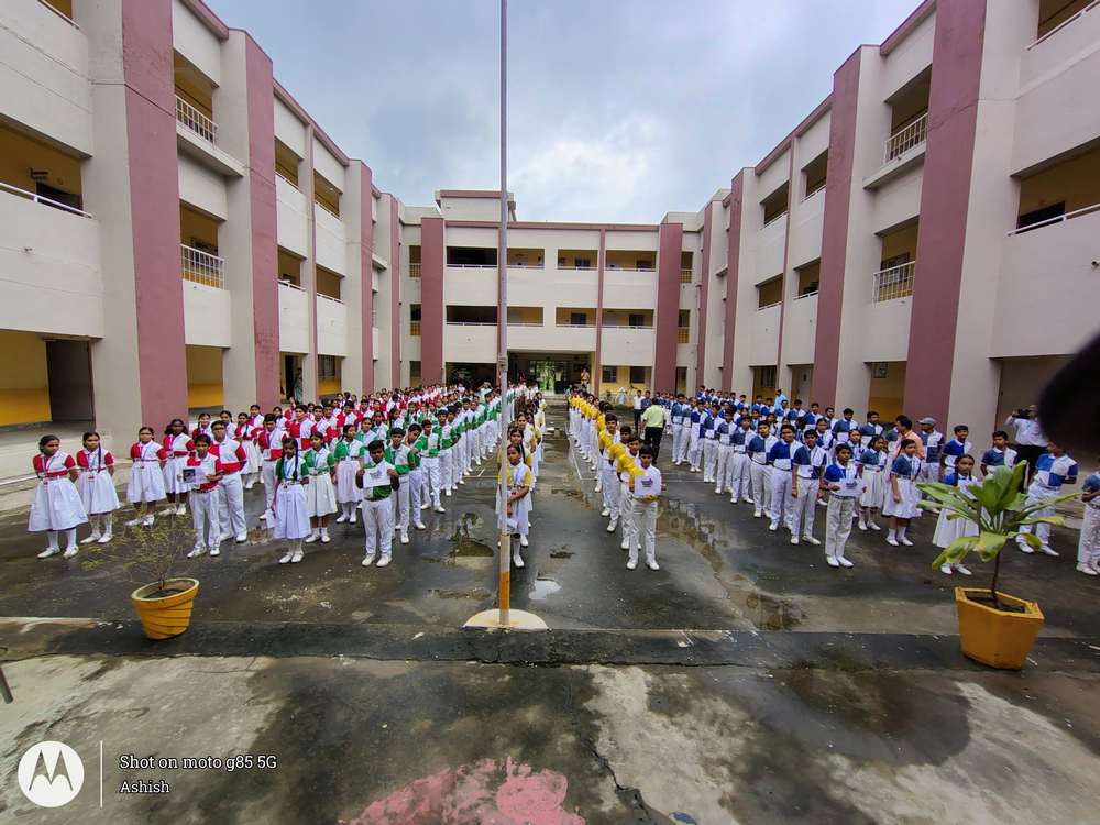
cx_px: 550
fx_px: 508
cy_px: 412
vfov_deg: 78.1
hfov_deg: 94.5
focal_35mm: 16
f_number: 2.2
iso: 100
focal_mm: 1.66
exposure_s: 1/254
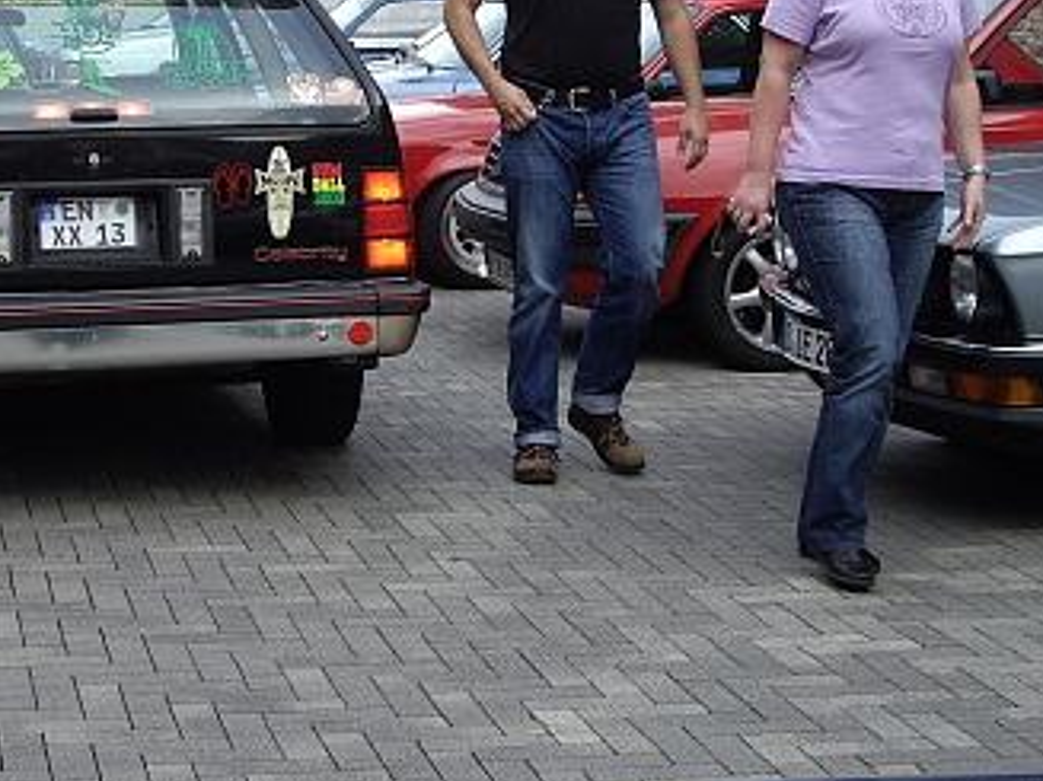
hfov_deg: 21.1
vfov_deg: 15.9
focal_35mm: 93
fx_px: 2801
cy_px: 281
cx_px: 456
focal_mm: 7.9
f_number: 2.8
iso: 50
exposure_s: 1/200
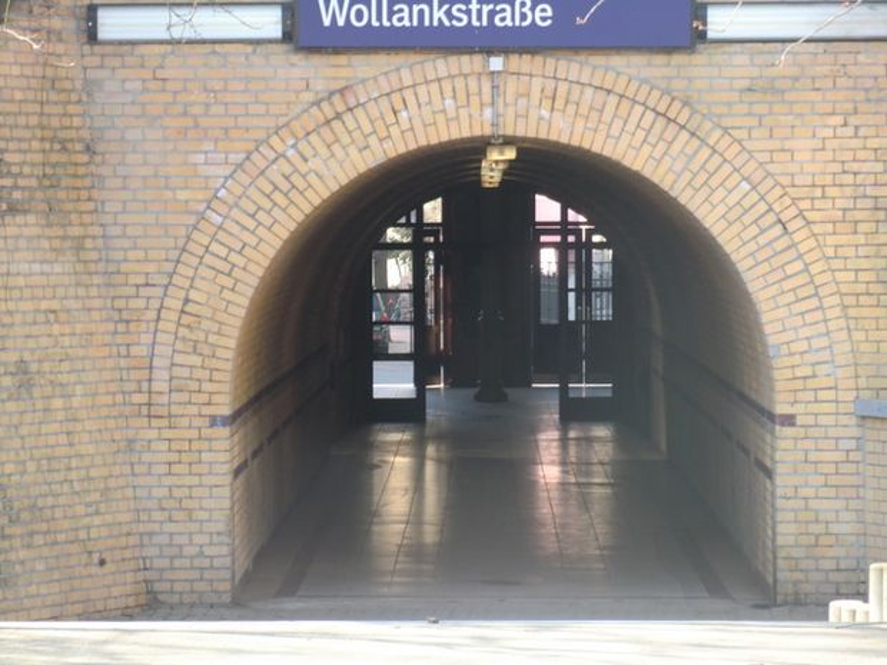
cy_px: 332
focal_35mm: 168
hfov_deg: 11.8
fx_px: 4305
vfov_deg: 8.8
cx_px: 444
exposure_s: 1/60
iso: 125
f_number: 4.8
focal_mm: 30.1
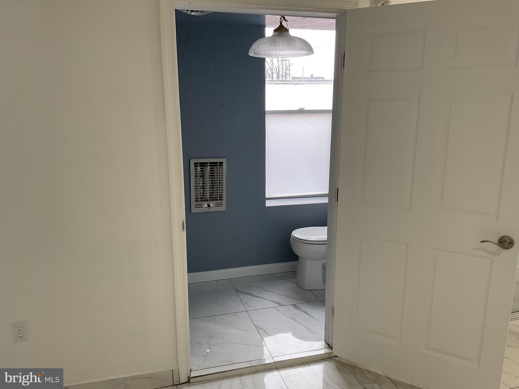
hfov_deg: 61.7
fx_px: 435
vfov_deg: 48.2
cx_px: 260
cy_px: 194
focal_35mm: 29
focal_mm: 3
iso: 40
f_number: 1.8
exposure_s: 1/60
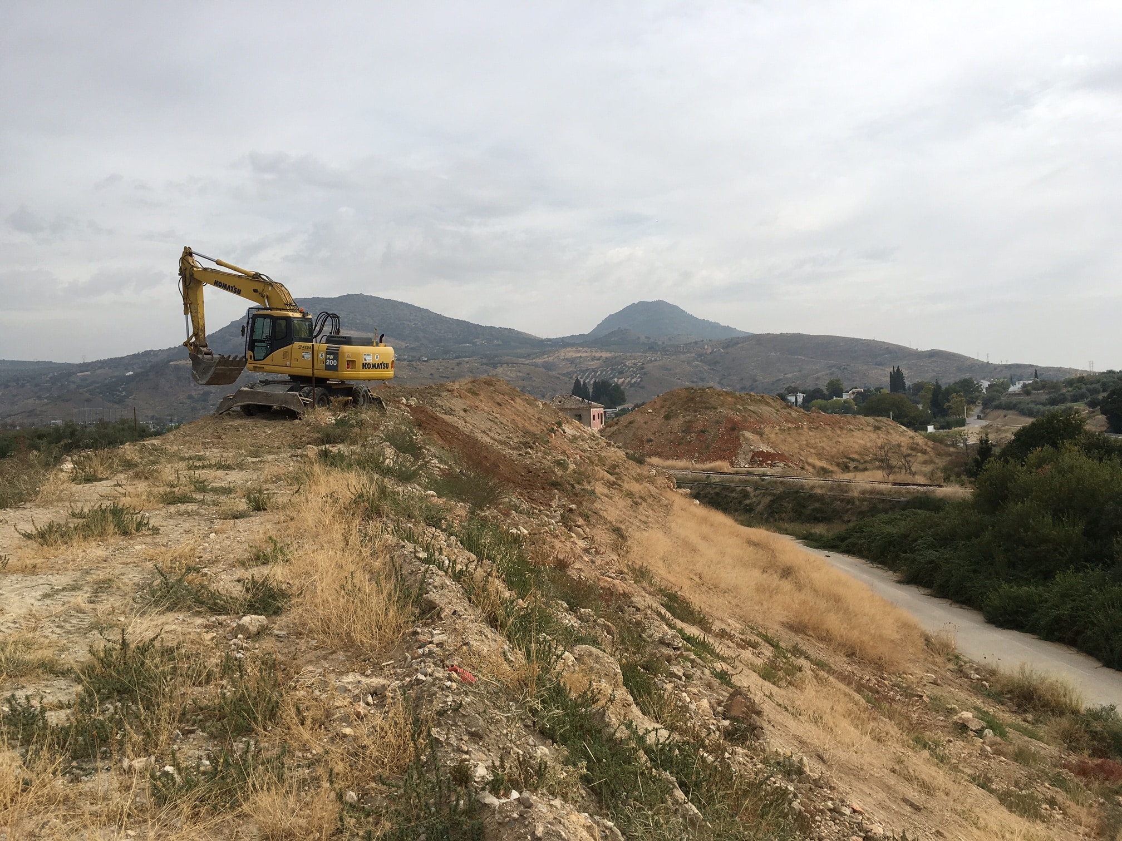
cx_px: 561
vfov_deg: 48.2
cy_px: 420
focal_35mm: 29
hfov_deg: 61.7
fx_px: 940
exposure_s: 1/1972
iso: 25
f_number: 2.2
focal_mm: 4.15
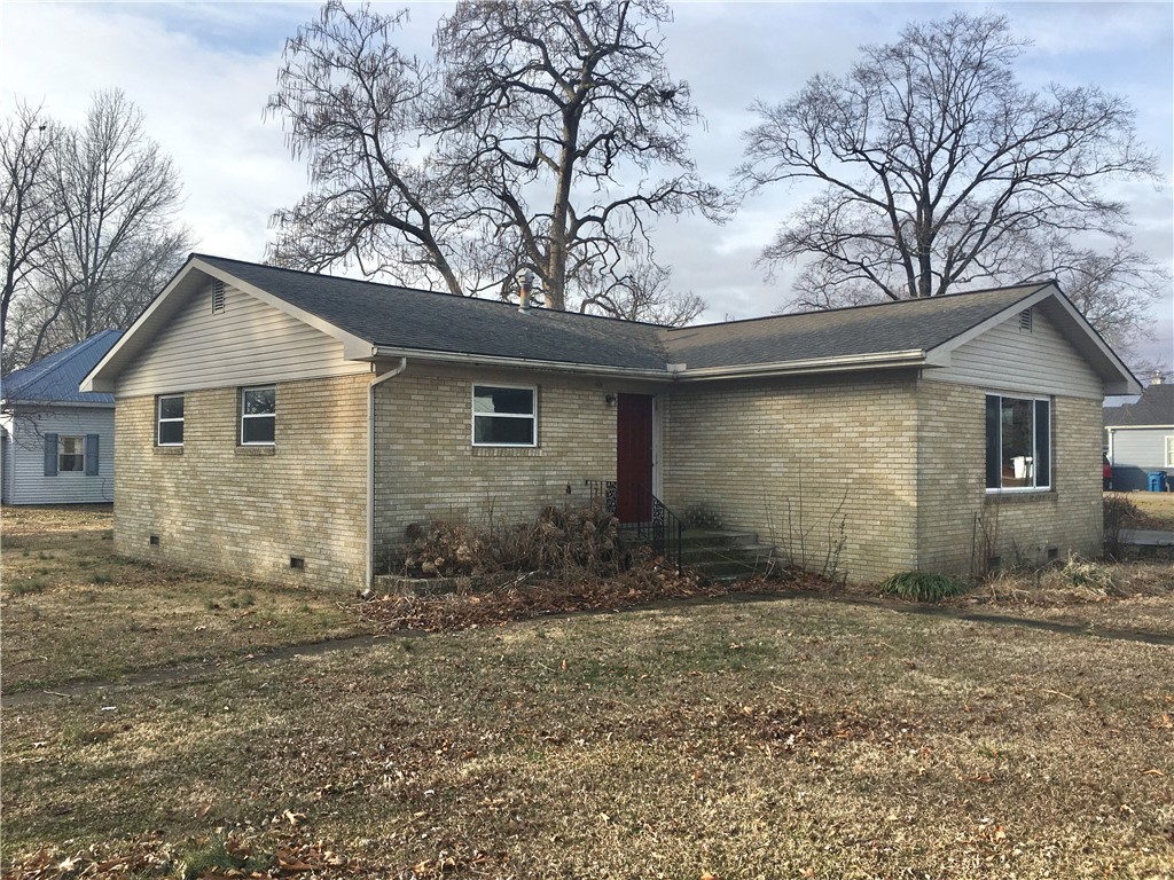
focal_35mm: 29
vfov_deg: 48.2
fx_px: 984
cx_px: 587
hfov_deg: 61.7
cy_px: 440
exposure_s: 1/1099
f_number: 2.2
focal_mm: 4.15
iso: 25
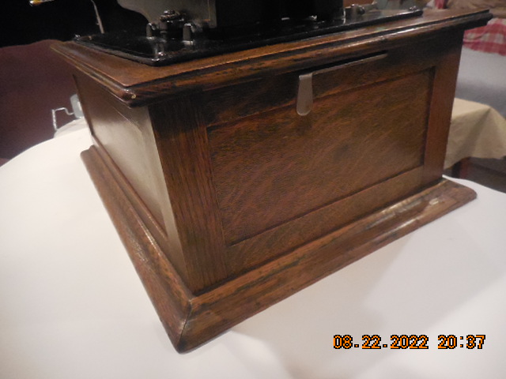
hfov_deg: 69.4
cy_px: 190
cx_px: 253
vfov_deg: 54.9
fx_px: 365
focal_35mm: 25
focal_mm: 4.5
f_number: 3.7
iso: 1600
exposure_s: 1/40
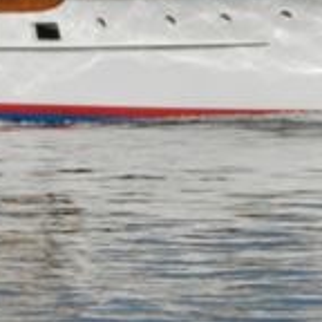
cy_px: -123
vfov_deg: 1.2
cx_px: 56
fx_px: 15386
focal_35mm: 1462
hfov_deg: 1.2
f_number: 6.3
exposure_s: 1/1250
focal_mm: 66.1
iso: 160
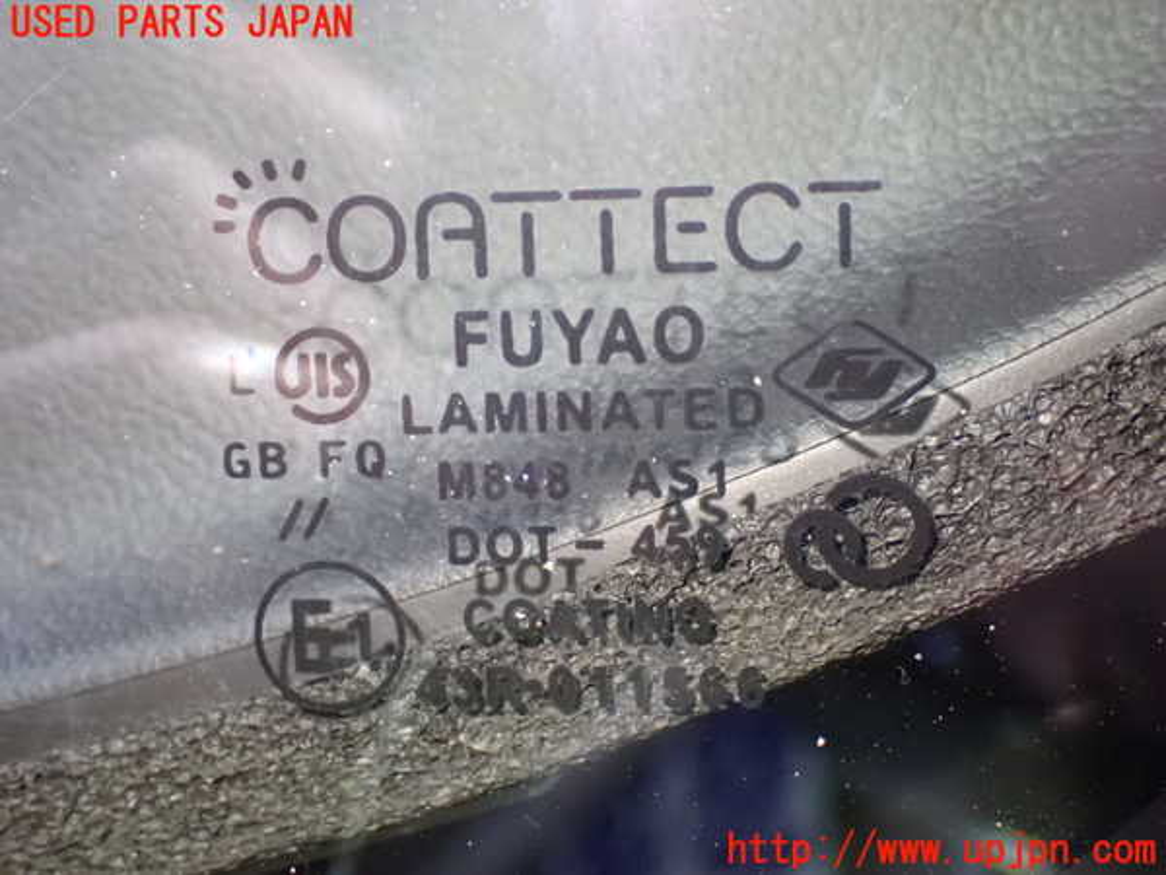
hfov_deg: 33.2
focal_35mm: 58
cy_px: 438
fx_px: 1954
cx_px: 583
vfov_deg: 25.2
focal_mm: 10.35
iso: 1600
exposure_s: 1/50
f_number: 3.5
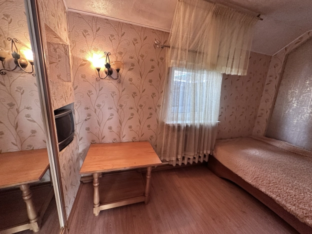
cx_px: 156
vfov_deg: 85.7
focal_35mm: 14
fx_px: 126
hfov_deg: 102.1
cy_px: 117
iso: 320
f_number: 2.2
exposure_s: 1/50
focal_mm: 2.22
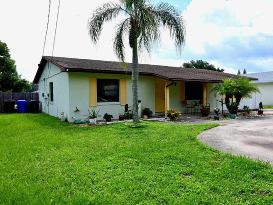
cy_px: 101
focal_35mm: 27
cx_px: 144
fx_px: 213
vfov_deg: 51.4
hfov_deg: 65.3
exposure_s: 1/320
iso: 250
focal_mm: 16
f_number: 9
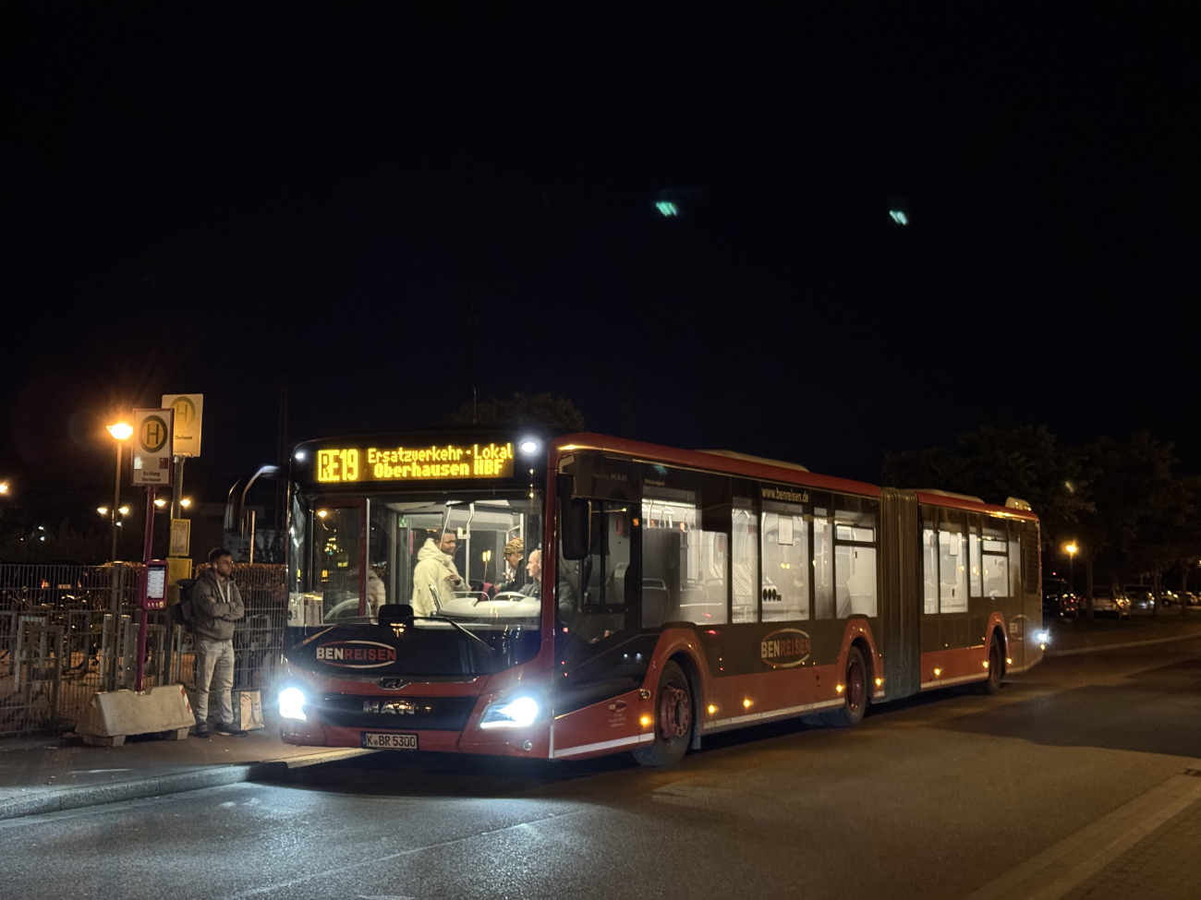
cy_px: 450
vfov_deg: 30.3
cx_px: 600
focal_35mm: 48
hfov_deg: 39.7
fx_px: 1665
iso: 1000
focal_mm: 6.76
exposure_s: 1/20
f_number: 1.78
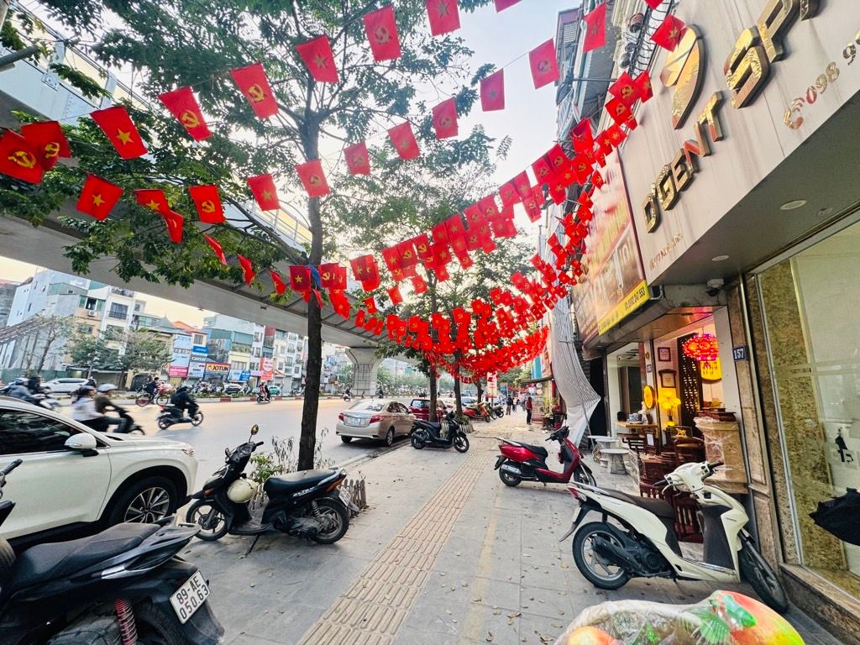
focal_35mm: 14
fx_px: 348
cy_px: 322
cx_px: 430
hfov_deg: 102.1
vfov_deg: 85.7
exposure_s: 1/100
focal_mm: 2.22
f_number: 2.2
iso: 80
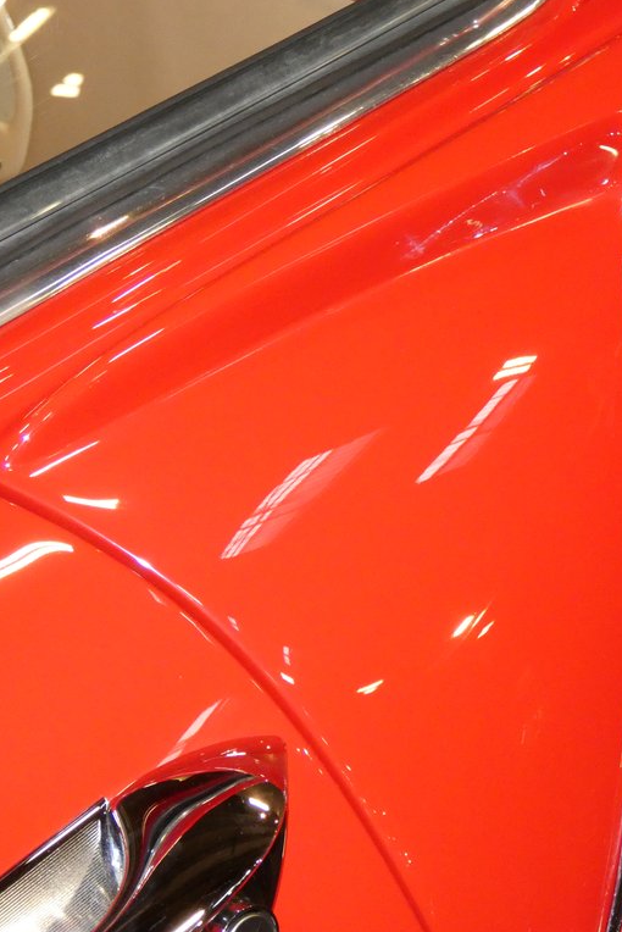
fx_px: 2201
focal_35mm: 85
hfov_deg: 15.8
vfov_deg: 23.9
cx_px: 615
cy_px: 465
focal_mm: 10.8
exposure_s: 1/60
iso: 800
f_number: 4.1
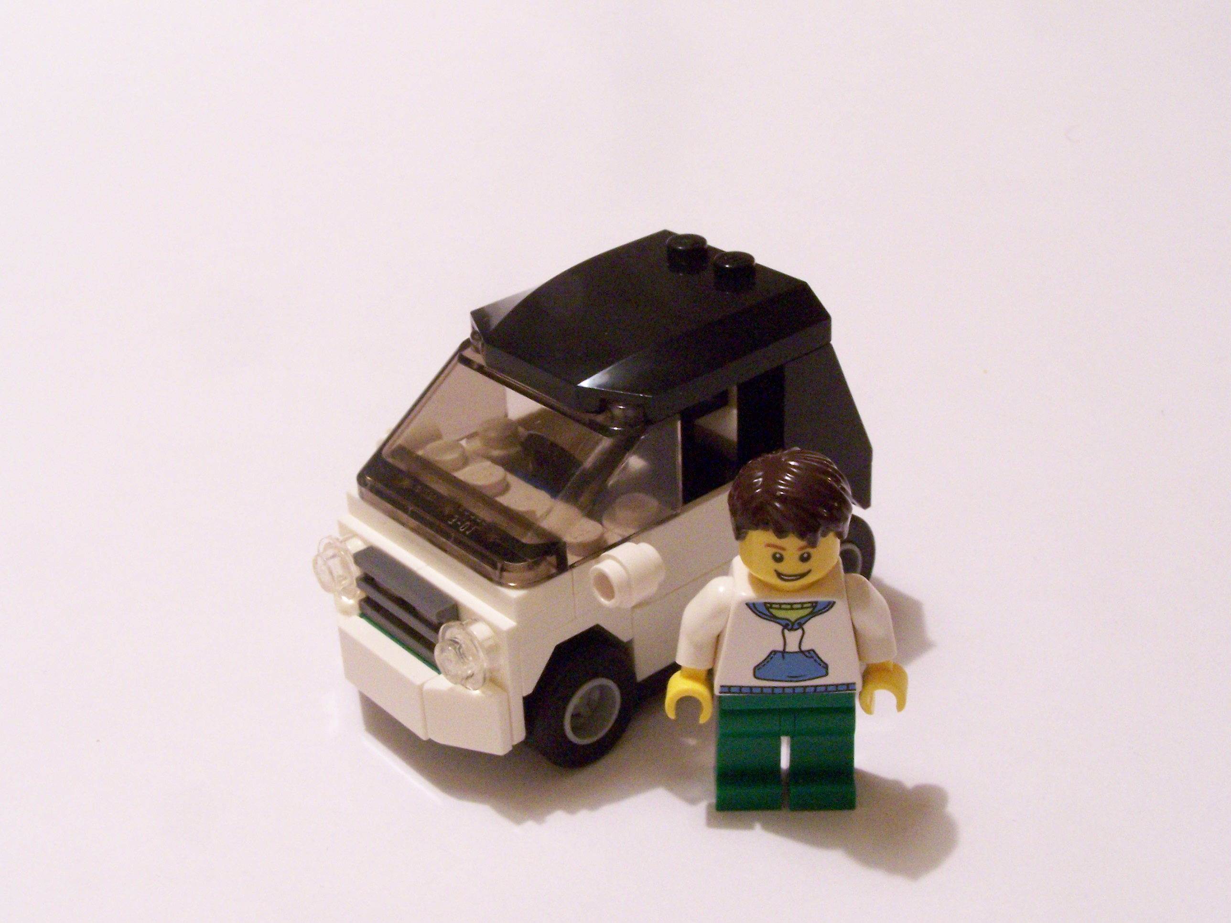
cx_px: 616
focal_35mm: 51
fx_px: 1814
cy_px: 462
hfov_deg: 37.5
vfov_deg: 28.6
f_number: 8
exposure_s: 1/4
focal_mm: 8.5
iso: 400
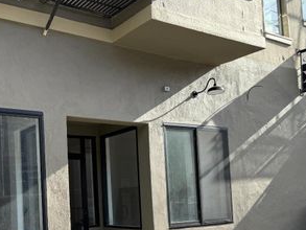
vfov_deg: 34.1
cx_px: 65
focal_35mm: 41
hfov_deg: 43.8
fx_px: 363
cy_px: 183
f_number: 1.78
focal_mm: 6.76
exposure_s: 1/1901
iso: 80
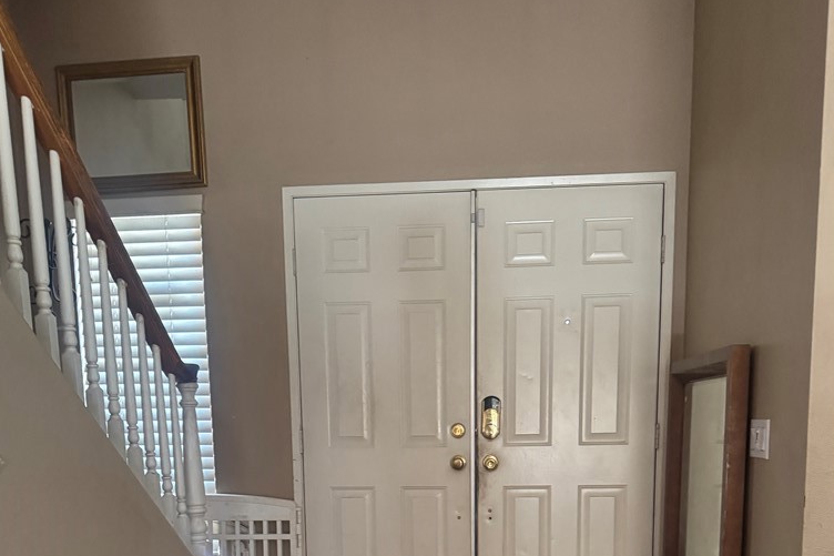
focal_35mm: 34
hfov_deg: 55.8
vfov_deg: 36.1
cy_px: 519
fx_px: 787
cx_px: 417
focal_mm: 6.76
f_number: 1.78
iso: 800
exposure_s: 1/40
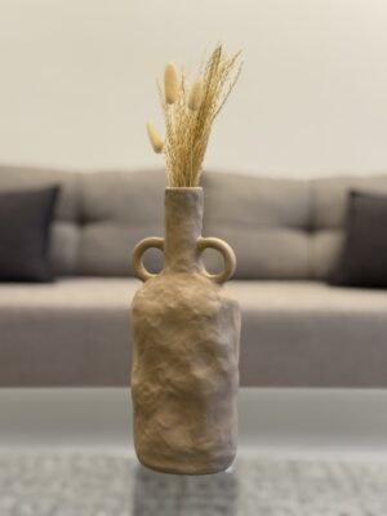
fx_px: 716
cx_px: 194
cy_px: 258
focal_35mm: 48
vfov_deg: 39.7
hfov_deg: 30.3
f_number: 1.78
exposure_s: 1/50
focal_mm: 6.76
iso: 80
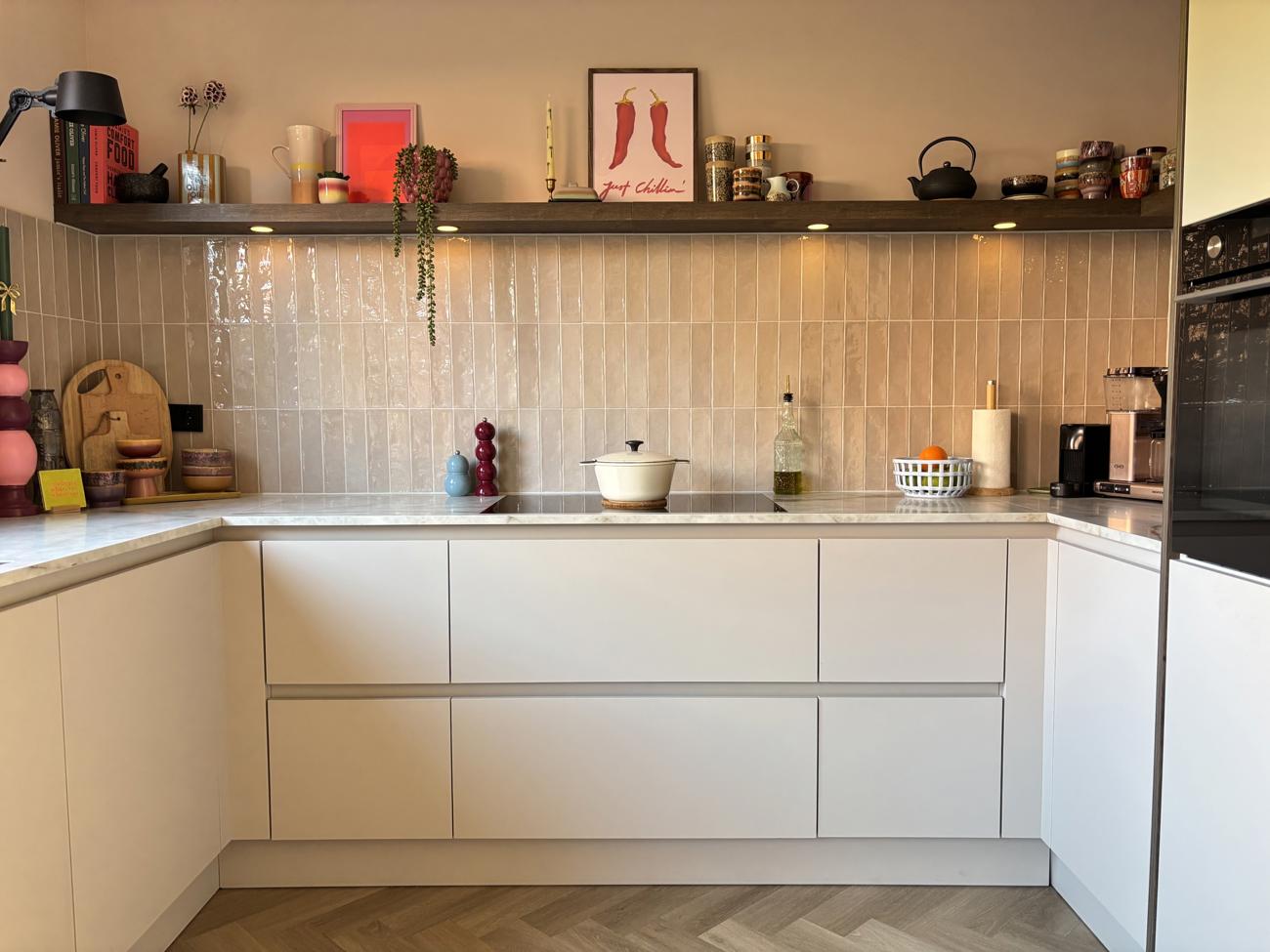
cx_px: 635
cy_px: 476
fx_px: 954
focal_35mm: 26
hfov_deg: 67.3
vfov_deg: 53.1
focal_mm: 5.96
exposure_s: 1/60
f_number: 1.6
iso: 200
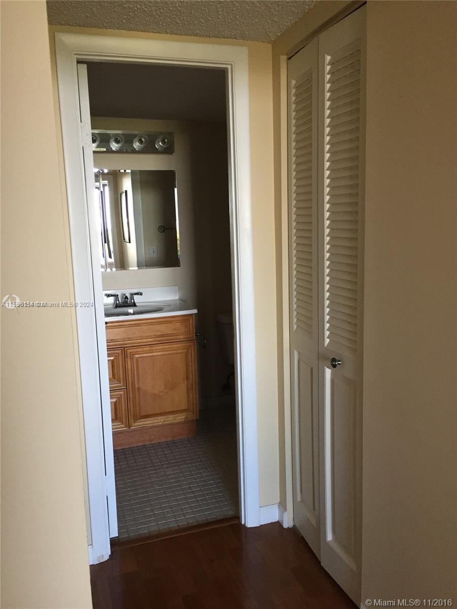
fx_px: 510
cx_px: 228
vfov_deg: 61.7
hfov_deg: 48.2
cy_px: 304
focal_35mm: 29
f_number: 2.2
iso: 125
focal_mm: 4.15
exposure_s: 1/30
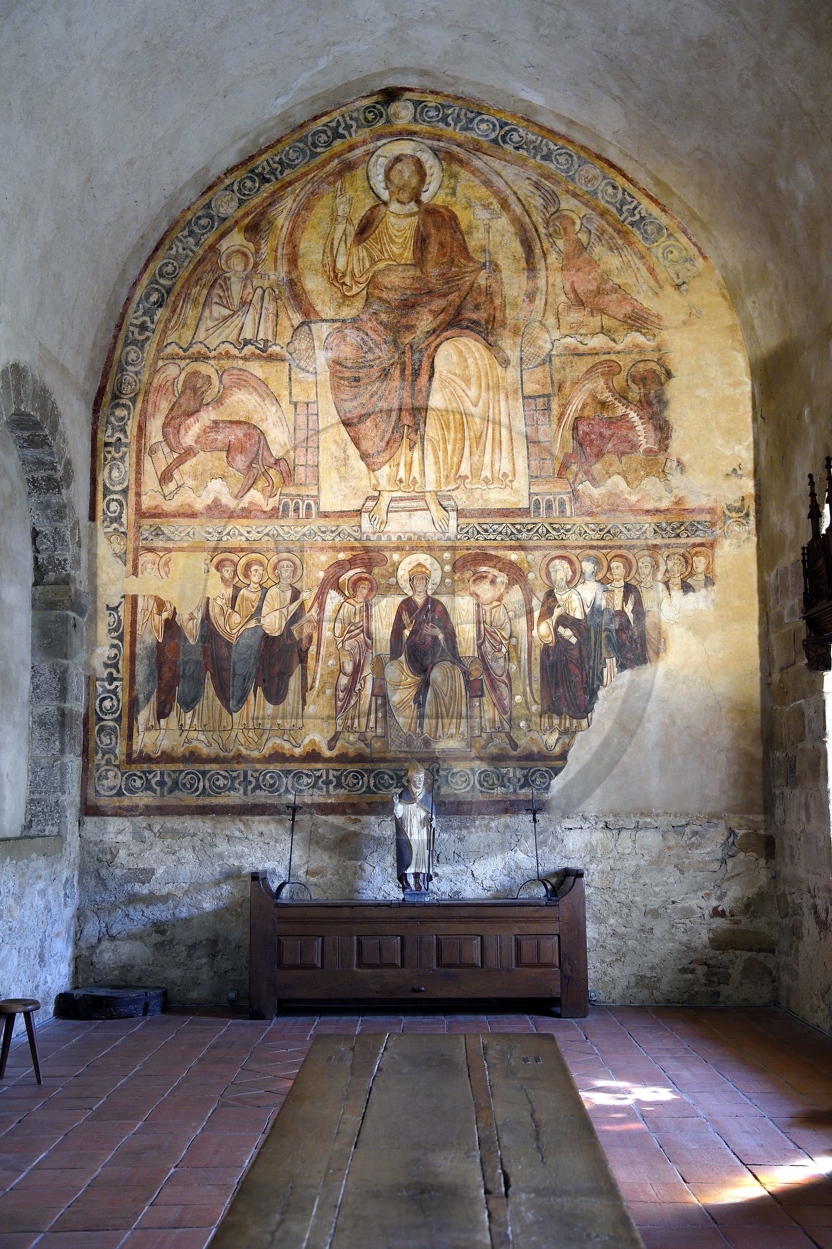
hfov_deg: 30.5
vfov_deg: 44.5
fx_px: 1527
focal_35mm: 44
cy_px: 624
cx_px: 416
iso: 1600
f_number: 6.3
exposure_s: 1/15
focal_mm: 44
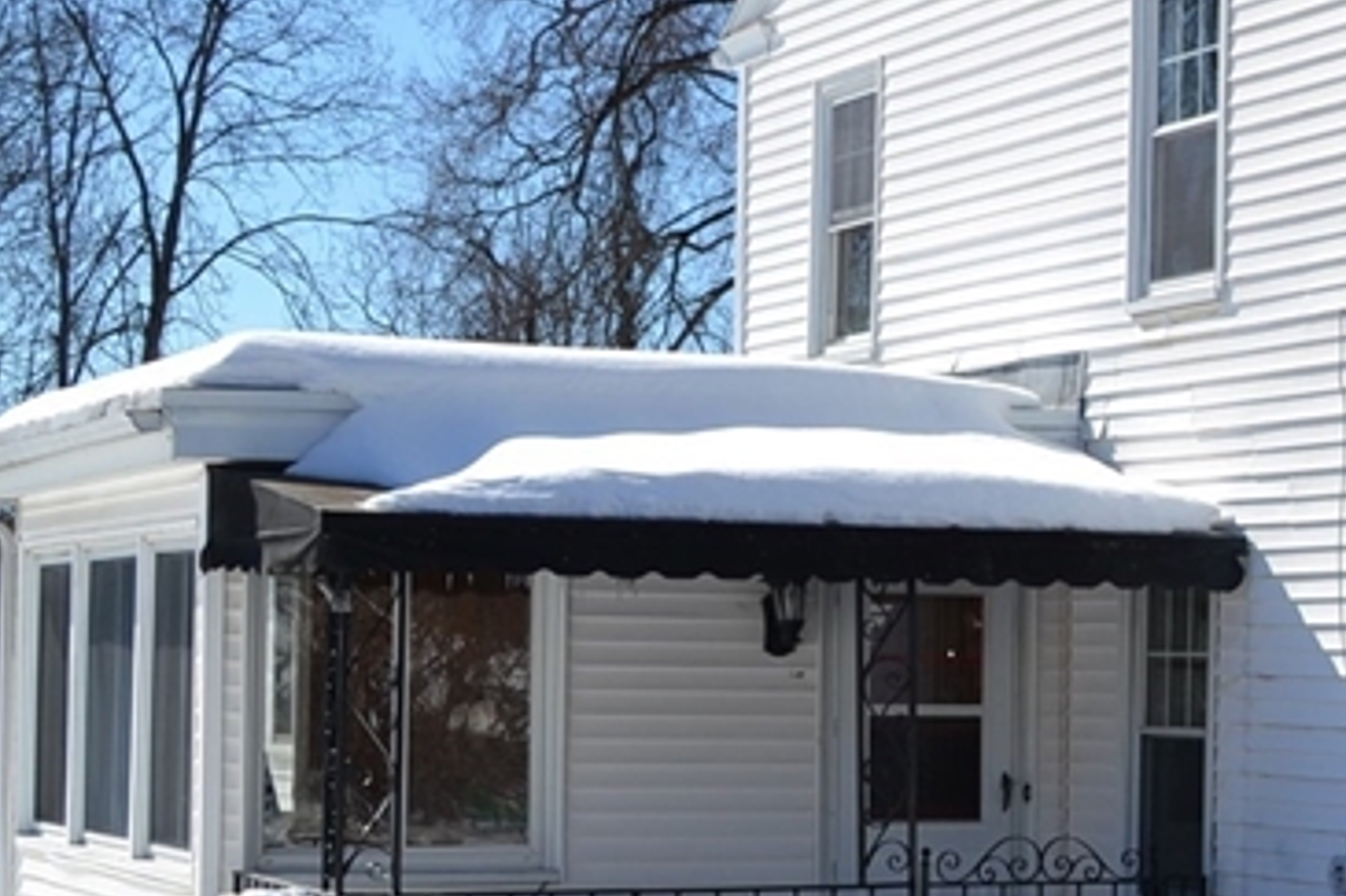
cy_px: 629
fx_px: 3774
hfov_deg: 18.7
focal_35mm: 101
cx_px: 1789
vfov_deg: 13.5
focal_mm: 24
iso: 100
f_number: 8
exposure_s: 1/250
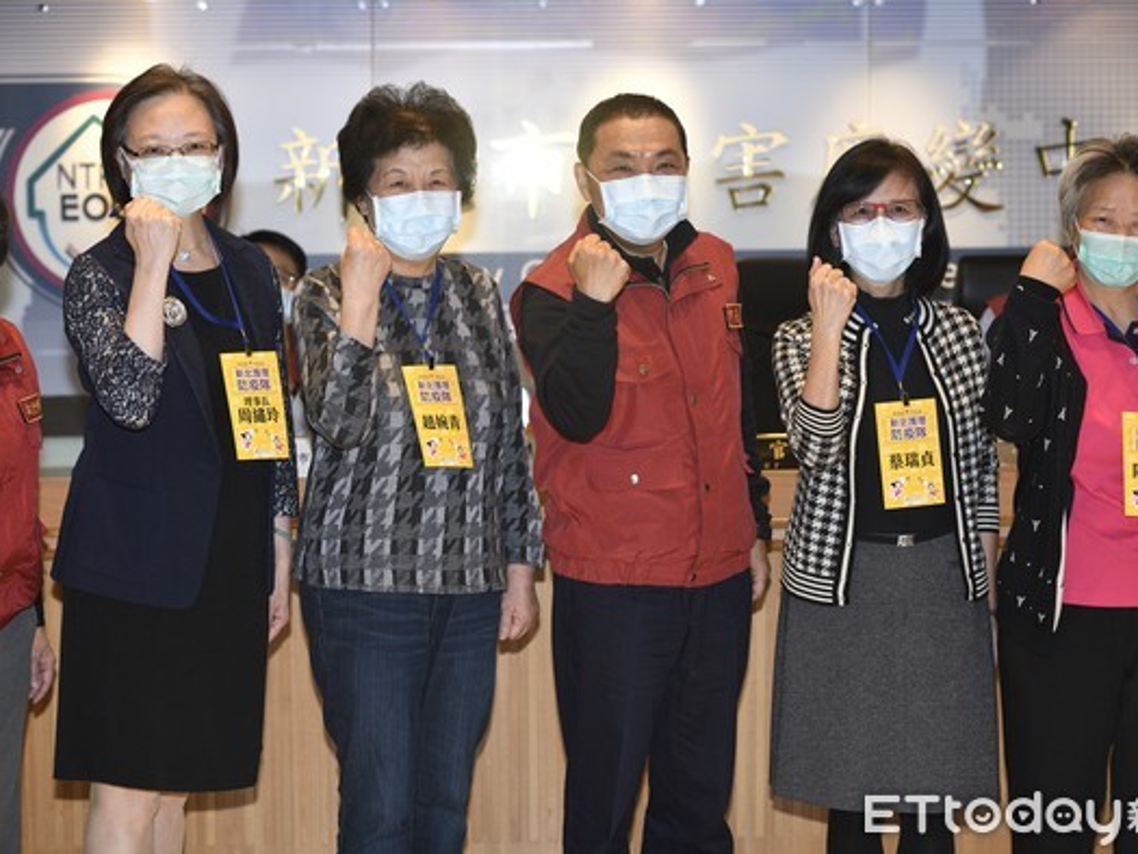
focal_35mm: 101
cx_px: 609
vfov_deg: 14.7
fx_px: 3321
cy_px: 425
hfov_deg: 19.4
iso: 1250
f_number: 5
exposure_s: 1/200
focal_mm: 92
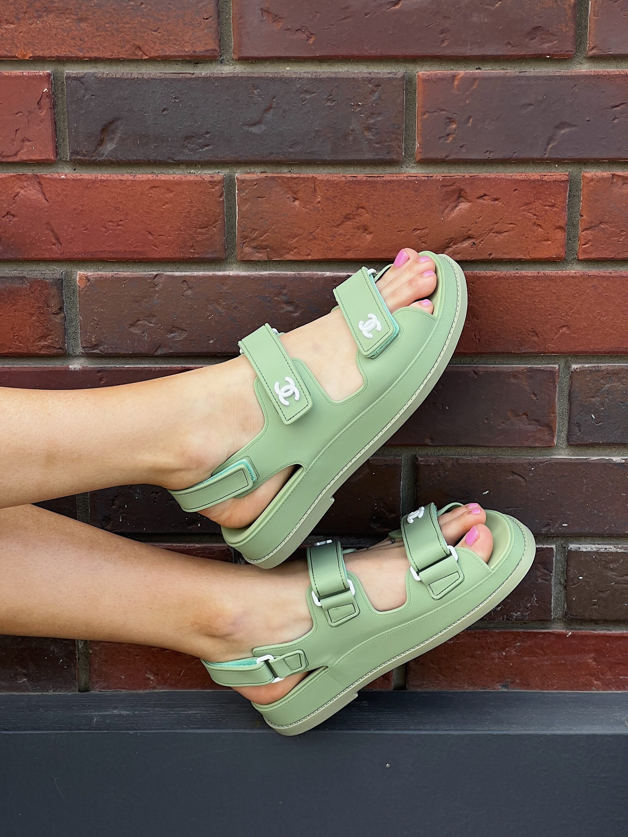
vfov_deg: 25.3
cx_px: 314
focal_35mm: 77
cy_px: 418
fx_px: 1863
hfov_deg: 19.1
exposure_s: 1/203
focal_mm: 9
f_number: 2.8
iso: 32
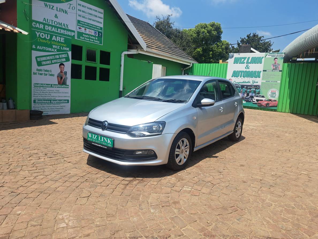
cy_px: 120
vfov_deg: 56.8
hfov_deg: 71.6
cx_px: 159
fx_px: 220
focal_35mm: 24
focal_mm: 5.23
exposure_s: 1/1095
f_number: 1.8
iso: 50
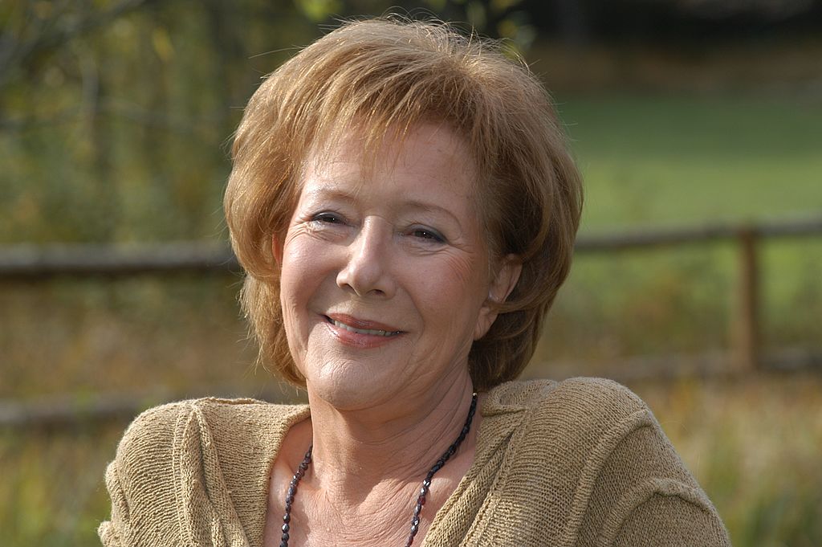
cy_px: 274
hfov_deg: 11.0
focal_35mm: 188
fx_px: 4278
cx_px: 411
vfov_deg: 7.3
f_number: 6.3
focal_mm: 125
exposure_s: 1/180
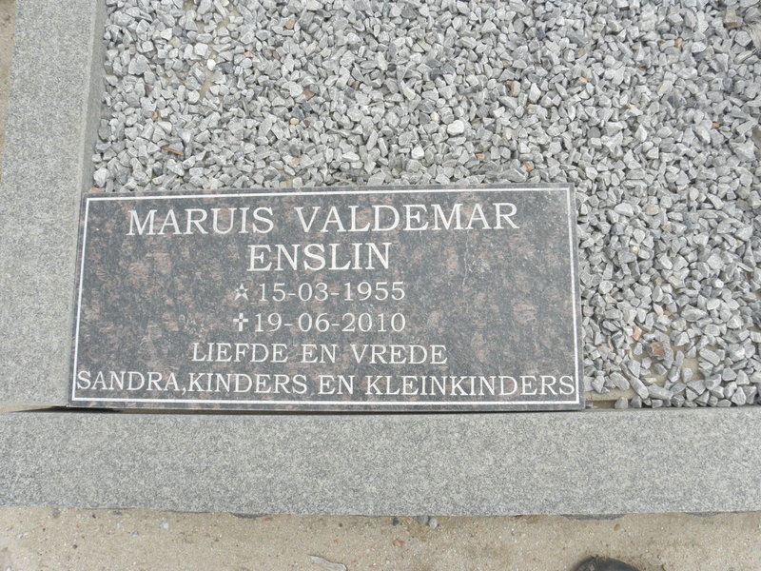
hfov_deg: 65.3
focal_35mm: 27
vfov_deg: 51.4
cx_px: 380
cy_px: 286
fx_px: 594
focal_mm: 4.83
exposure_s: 1/500
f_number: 6.3
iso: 200
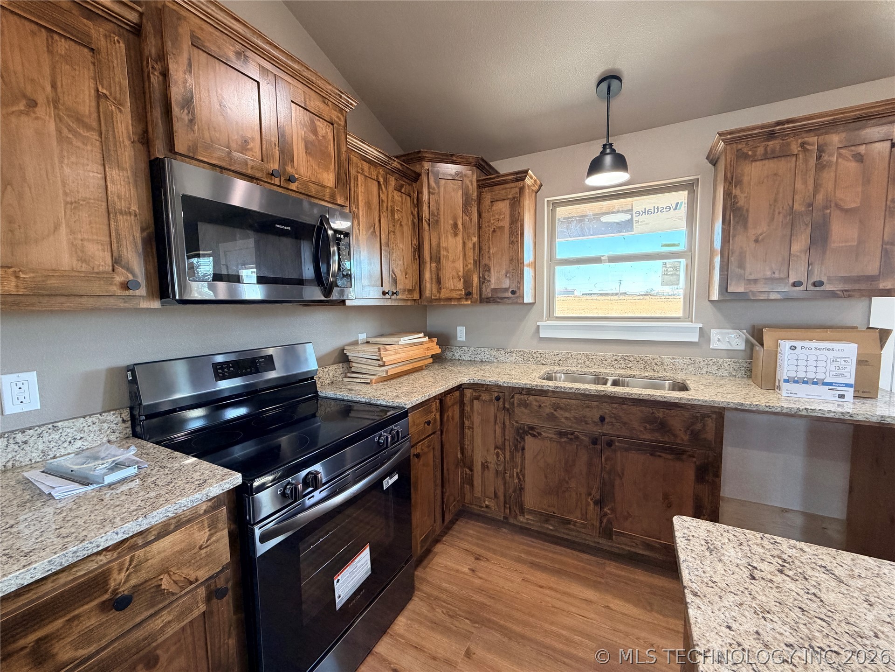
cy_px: 336
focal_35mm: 14
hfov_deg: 102.1
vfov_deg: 85.7
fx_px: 362
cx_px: 448
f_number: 2.2
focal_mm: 2.22
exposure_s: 1/60
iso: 250
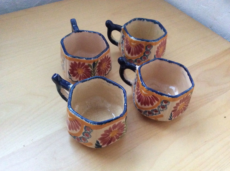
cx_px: 115
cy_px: 86
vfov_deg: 44.1
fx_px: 212
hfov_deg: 56.9
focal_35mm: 32
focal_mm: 3.3
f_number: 2.4
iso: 640
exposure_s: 1/15
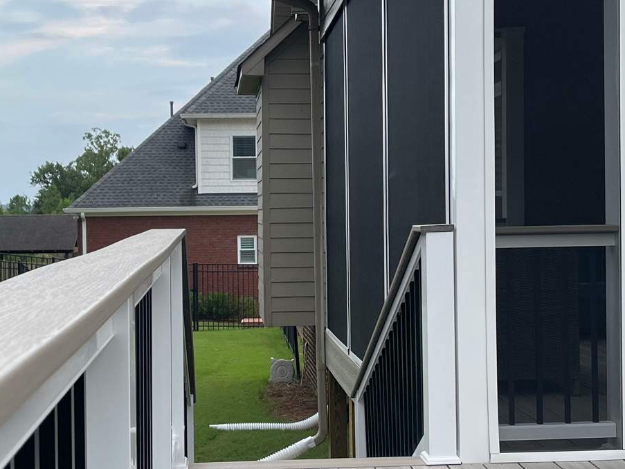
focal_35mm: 59
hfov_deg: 32.7
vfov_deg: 24.8
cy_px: 233
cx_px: 296
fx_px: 1065
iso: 64
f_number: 1.6
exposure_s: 1/121
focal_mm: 5.1
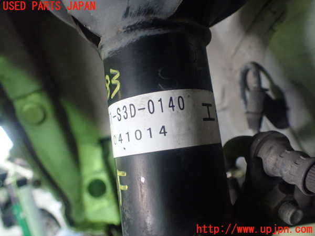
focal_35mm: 30
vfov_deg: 46.8
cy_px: 118
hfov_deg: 60.0
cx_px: 158
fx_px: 273
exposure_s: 1/80
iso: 800
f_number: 2.3
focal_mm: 5.4
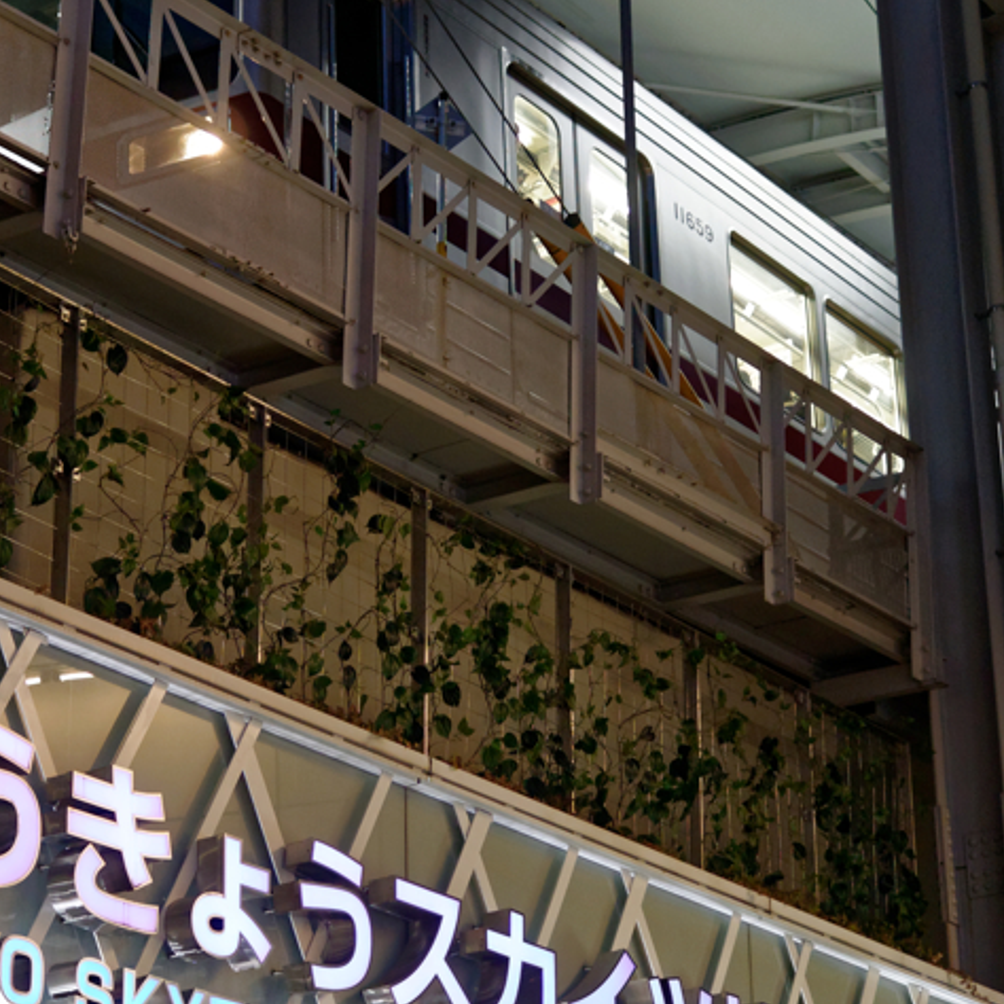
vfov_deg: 19.3
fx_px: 2953
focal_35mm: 90
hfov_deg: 19.3
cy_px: 530
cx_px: 360
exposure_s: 1/60
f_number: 1.8
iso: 400
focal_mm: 18.5
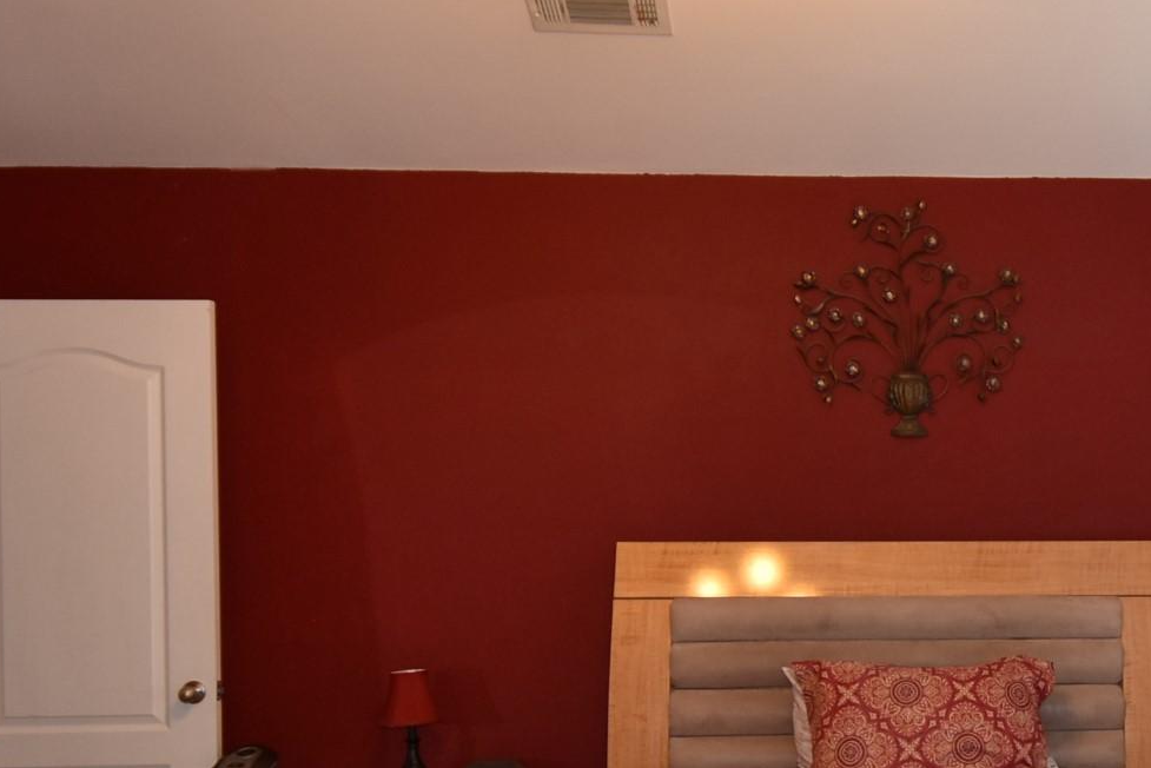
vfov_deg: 29.2
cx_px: 960
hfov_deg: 40.5
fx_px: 1471
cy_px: 478
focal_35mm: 46
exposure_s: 1/60
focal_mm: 10
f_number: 4
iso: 280
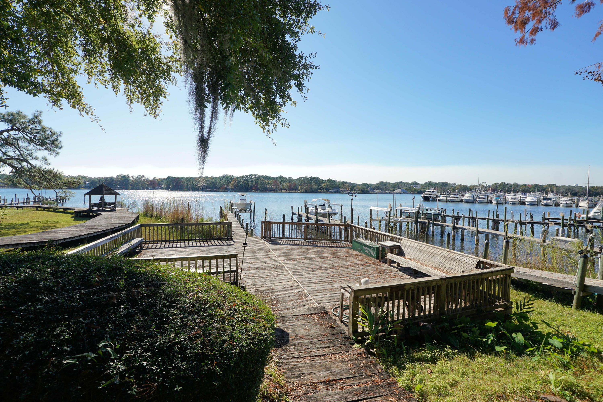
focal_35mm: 15
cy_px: 201
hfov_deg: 100.4
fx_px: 251
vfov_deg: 77.3
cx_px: 302
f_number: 8
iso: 100
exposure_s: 1/250
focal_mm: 10
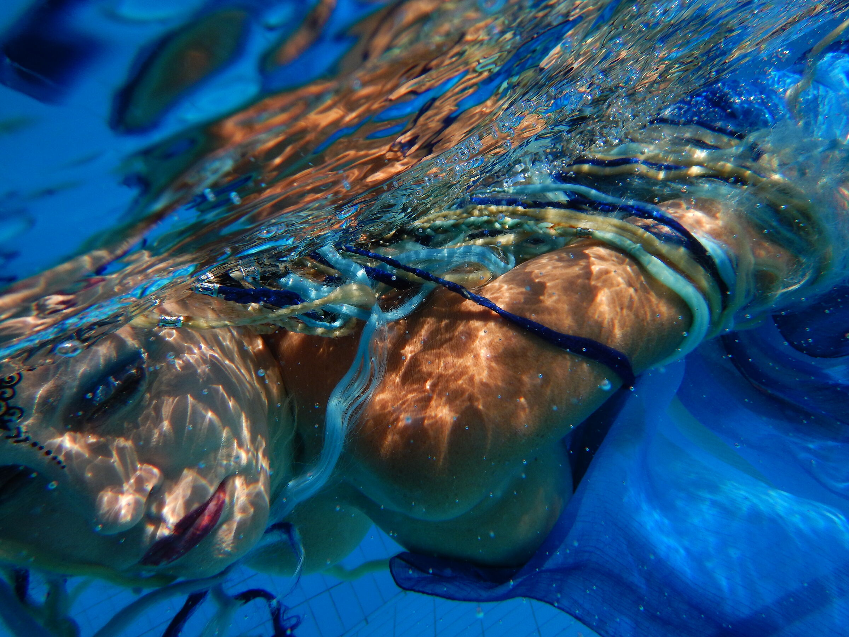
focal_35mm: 24
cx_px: 424
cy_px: 318
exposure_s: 1/1250
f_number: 2.8
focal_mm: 4.3
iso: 125
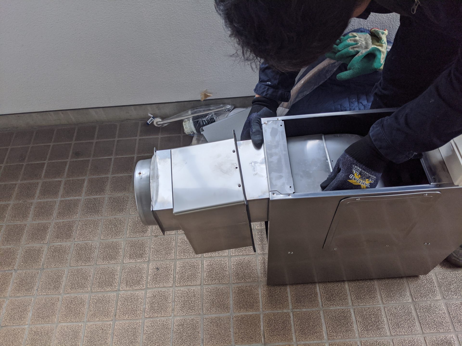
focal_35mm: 27
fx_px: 360
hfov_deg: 65.3
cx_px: 231
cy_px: 173
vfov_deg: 51.4
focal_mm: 4.44
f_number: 1.8
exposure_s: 1/120
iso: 90
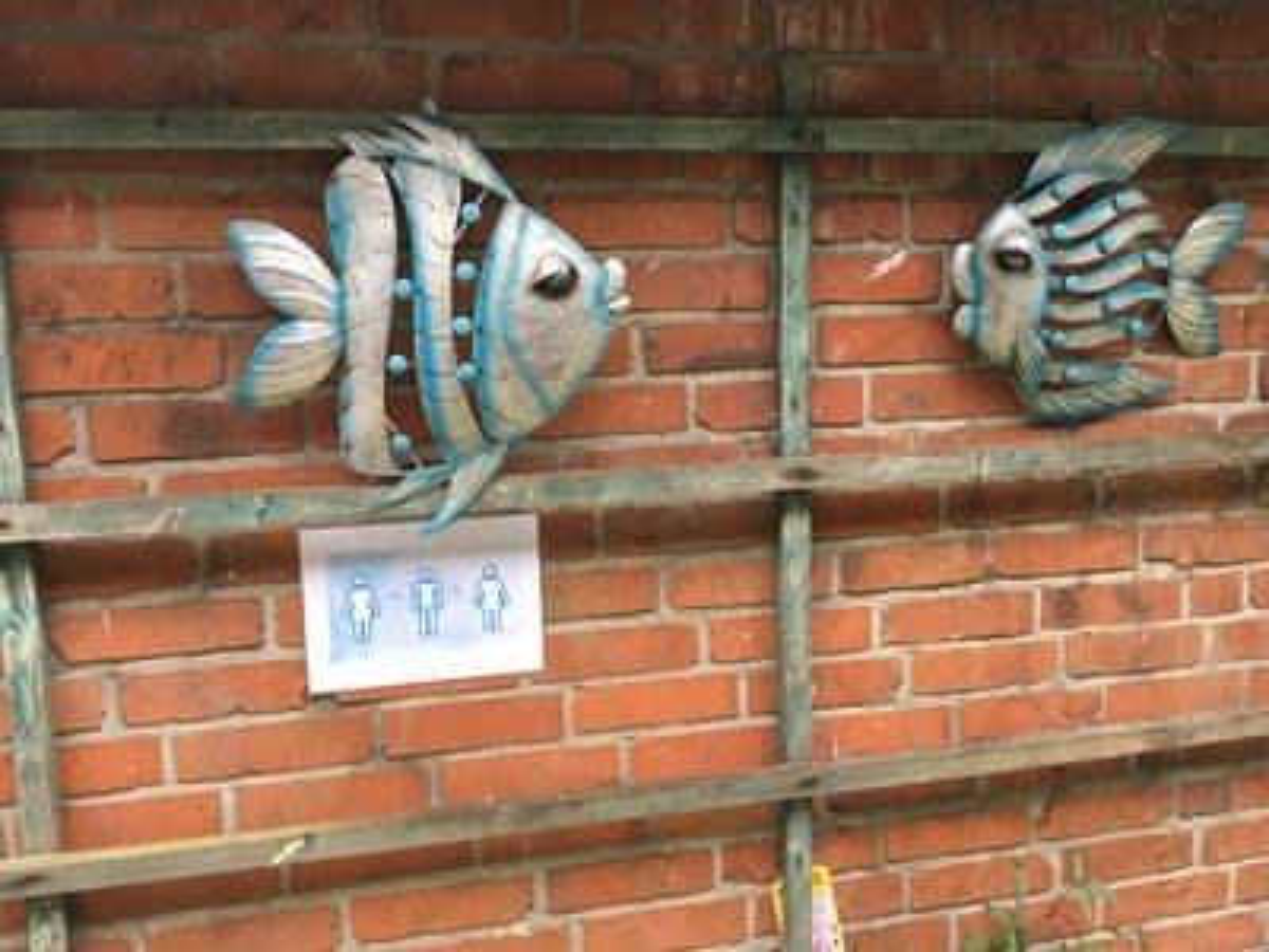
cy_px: 476
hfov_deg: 61.7
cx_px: 634
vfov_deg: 48.2
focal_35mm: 29
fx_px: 1063
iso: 64
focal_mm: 4.15
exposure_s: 1/33
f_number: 2.2
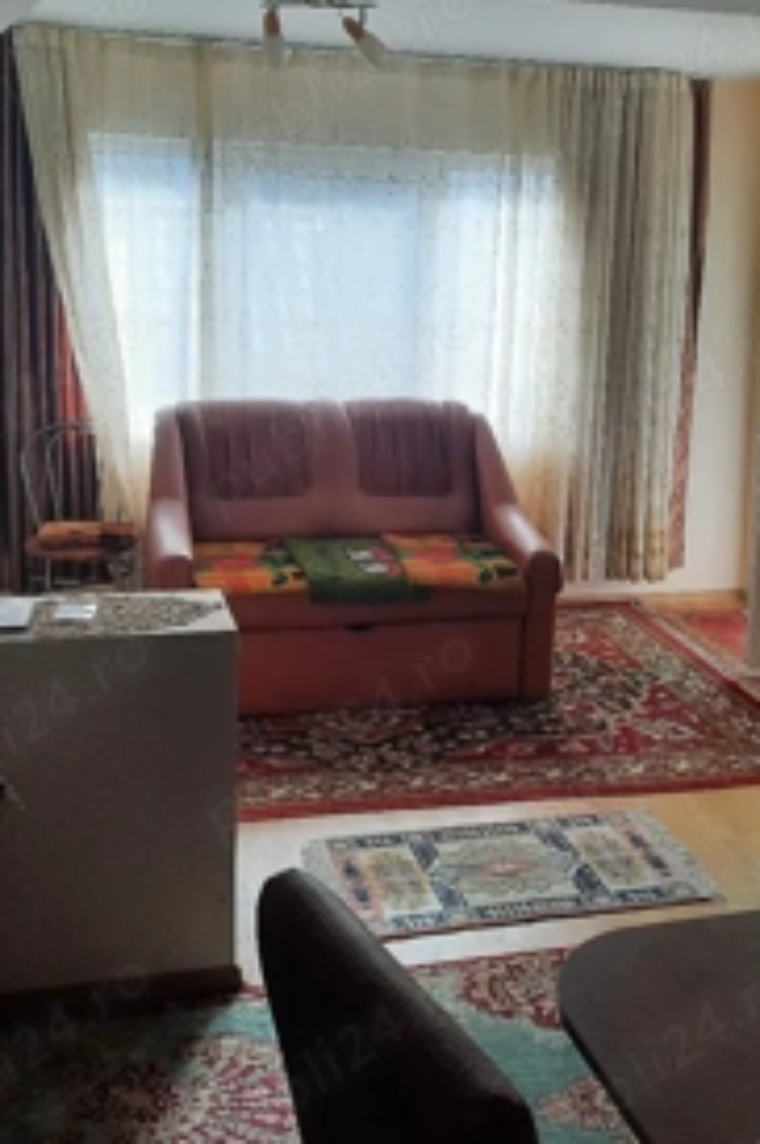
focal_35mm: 38
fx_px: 1206
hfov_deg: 34.9
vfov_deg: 50.4
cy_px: 459
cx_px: 422
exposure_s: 1/50
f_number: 2
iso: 40
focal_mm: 4.6
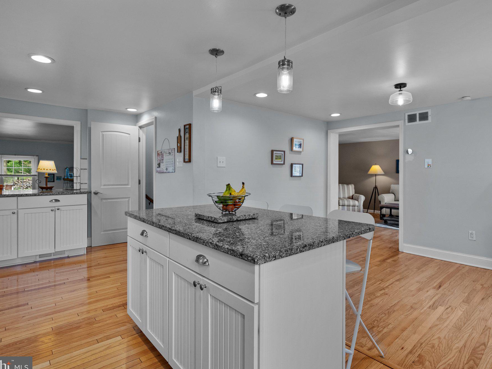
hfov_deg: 84.6
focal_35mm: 19
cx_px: 256
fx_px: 270
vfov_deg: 68.7
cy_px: 186
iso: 800
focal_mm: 17
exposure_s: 1/40
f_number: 8
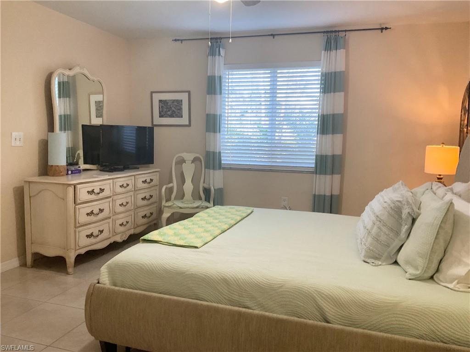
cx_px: 235
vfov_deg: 48.2
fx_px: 394
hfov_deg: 61.7
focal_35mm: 29
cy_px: 176
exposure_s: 1/60
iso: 100
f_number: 1.8
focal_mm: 3
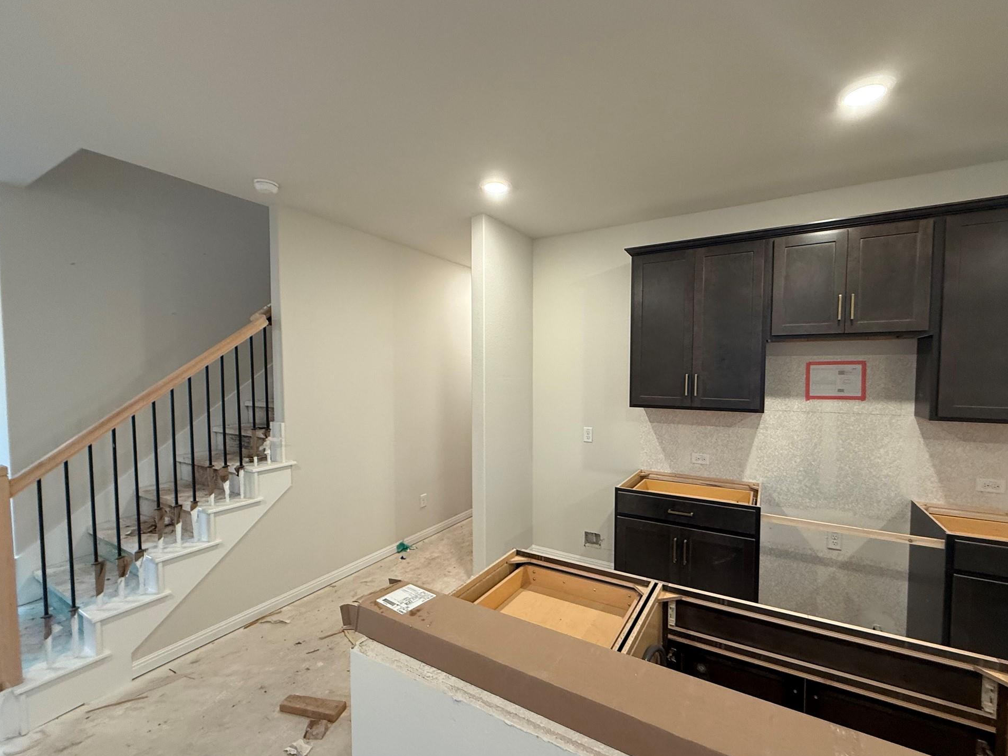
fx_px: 437
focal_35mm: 15
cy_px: 392
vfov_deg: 81.7
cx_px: 537
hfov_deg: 98.0
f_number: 2.2
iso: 200
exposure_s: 1/60
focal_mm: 2.22
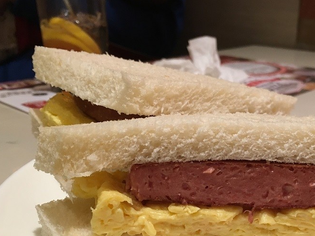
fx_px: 400
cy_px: 171
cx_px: 219
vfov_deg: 32.4
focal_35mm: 44
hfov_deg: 42.2
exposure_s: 1/33
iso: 125
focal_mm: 4.15
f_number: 2.2
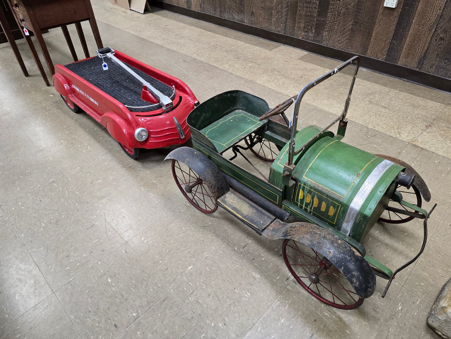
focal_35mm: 23
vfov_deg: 58.9
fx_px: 300
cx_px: 226
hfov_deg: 73.9
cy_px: 170
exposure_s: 1/63
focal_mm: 6.3
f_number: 1.7
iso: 320
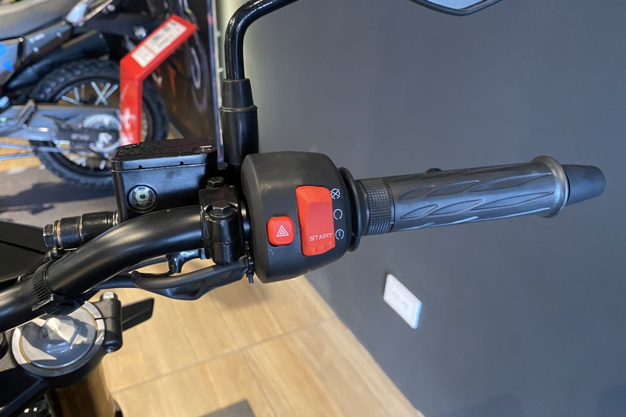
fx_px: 487
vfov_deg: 46.4
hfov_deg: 65.5
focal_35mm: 28
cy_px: 200
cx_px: 313
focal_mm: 4.25
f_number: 1.8
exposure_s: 1/50
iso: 500
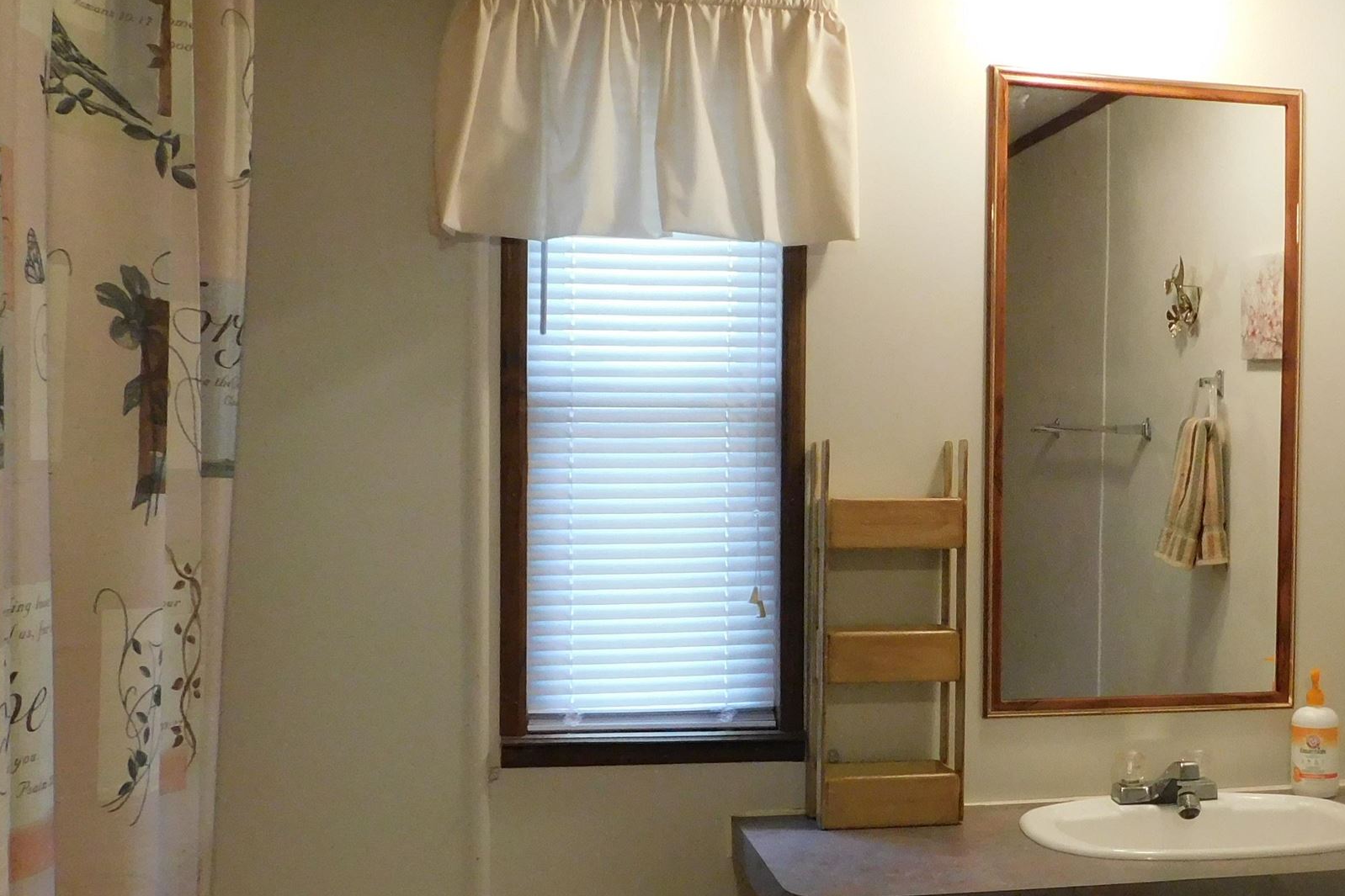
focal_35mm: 46
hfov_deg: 41.7
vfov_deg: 29.2
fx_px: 1718
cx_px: 976
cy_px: 506
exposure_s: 1/25
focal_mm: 4
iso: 400
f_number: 3
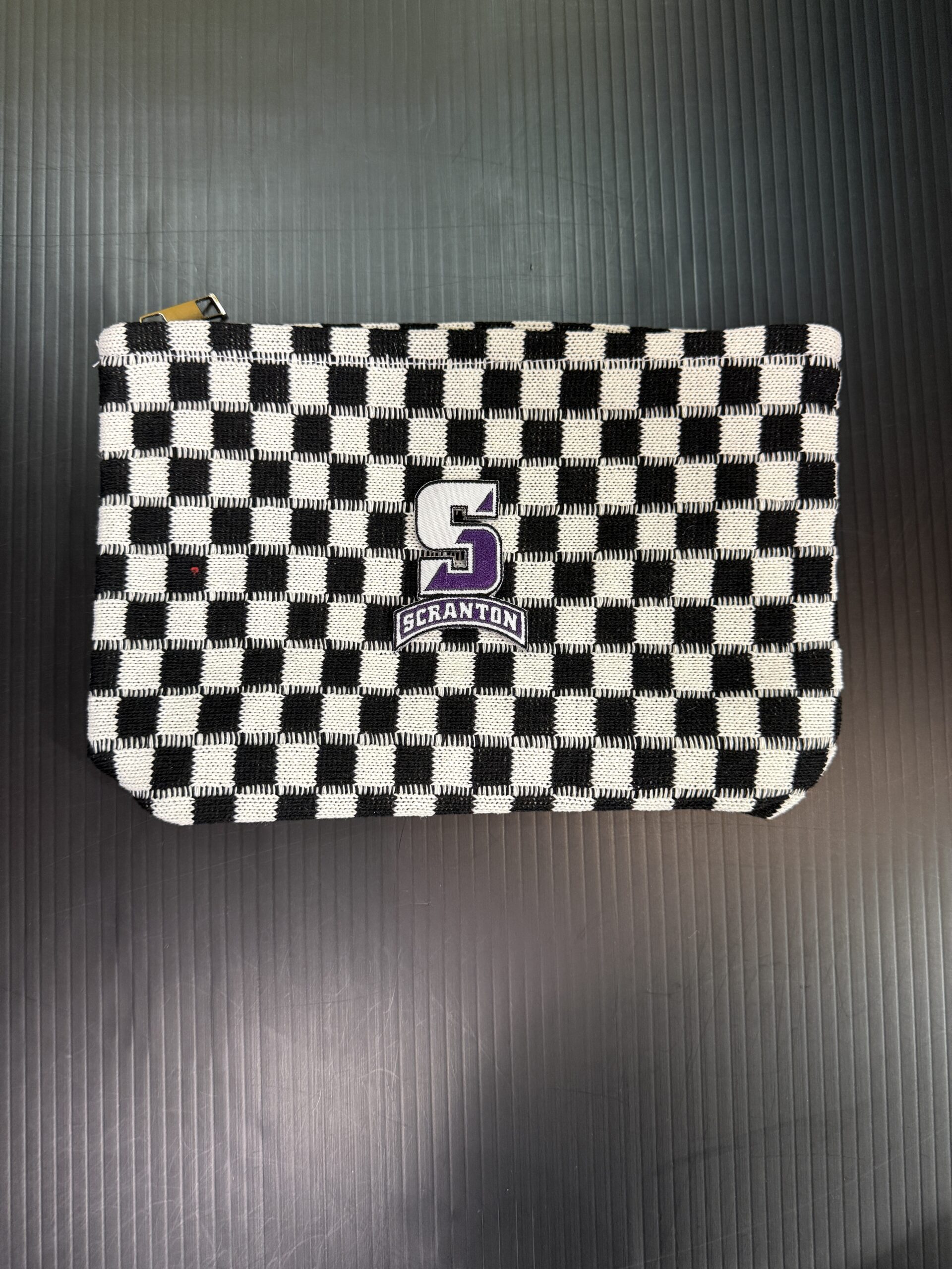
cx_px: 476
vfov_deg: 71.6
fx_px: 880
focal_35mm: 24
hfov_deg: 56.8
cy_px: 634
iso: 400
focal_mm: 6.76
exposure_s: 1/60
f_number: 1.78
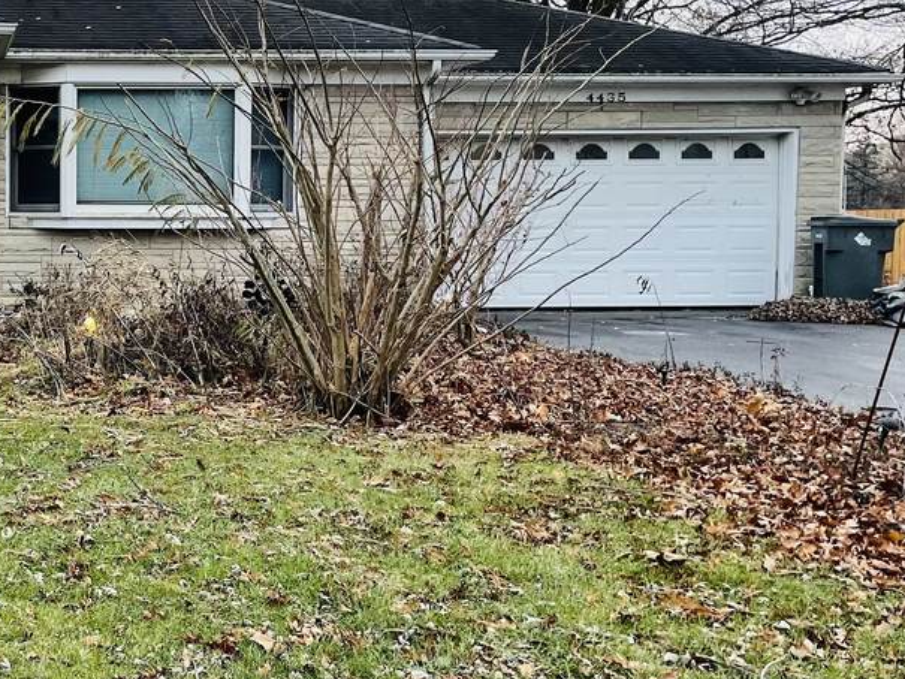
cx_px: 4
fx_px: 1438
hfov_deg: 32.2
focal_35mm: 55
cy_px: 310
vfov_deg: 26.6
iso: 125
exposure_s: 1/121
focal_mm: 4.2
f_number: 1.6
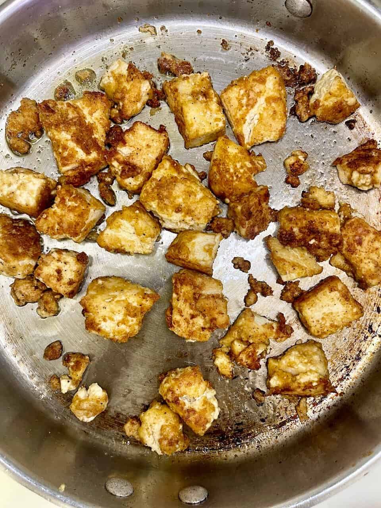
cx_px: 190
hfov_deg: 54.9
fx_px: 367
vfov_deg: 69.4
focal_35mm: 25
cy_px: 254
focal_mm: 5.1
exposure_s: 1/60
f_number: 1.6
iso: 125
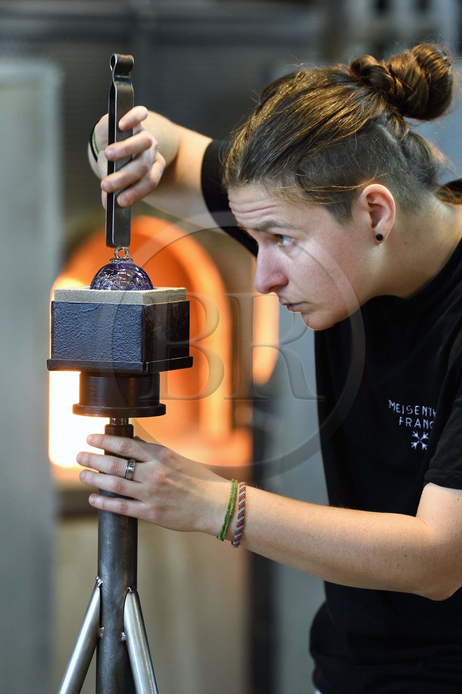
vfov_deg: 10.3
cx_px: 231
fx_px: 3851
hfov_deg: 6.9
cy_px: 347
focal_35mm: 200
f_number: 4.5
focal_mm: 200
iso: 1600
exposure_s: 1/125
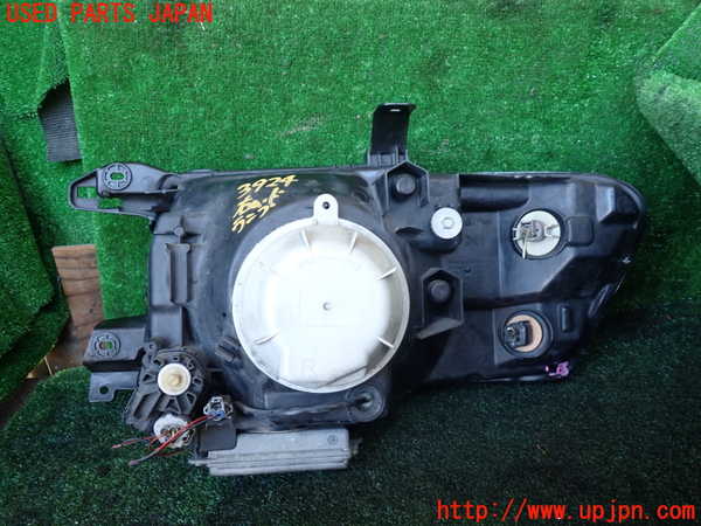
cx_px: 350
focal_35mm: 30
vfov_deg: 46.8
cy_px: 263
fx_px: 608
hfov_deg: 60.0
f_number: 2.3
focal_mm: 5.4
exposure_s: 1/50
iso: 200
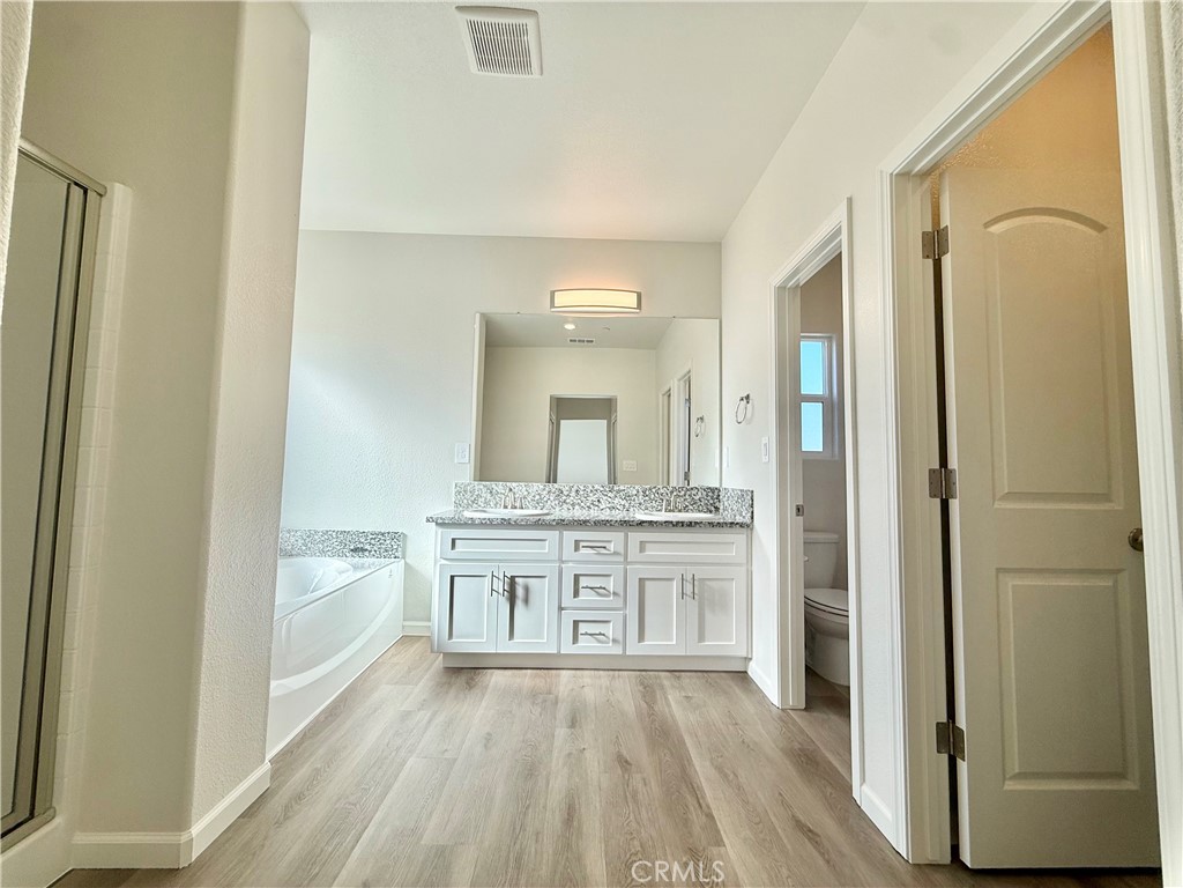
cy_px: 444
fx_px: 478
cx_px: 592
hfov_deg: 102.1
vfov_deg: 85.7
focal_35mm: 14
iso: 64
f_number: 2.2
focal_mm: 2.22
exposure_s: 1/383
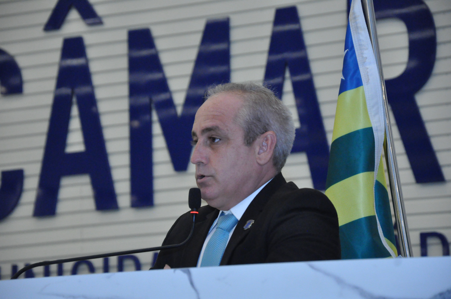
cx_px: 226
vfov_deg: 8.7
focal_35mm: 158
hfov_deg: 13.1
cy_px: 150
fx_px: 1971
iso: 3200
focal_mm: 105
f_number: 5.6
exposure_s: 1/160
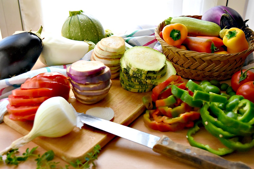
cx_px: 127
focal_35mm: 45
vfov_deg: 29.8
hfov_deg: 43.6
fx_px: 317
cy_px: 84
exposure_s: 1/1250
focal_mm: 30
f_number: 5
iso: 1600
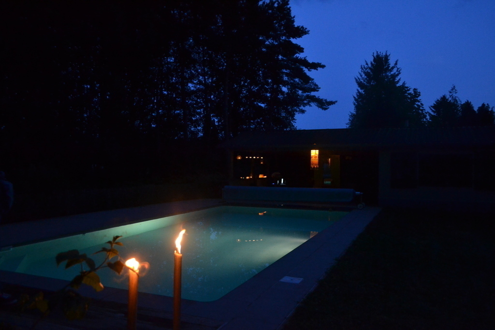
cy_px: 165
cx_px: 248
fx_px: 371
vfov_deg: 47.9
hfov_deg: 67.4
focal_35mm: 27
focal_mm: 18
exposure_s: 1/60
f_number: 3.5
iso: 2200
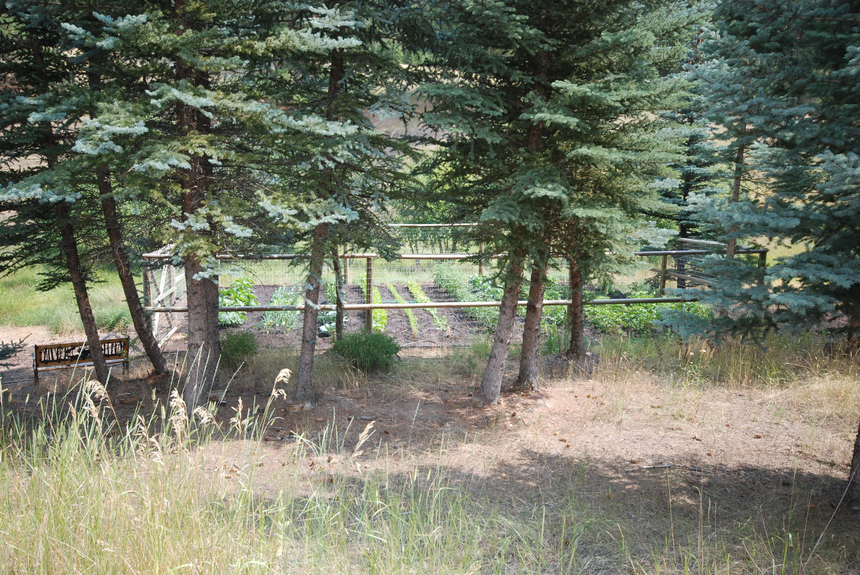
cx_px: 430
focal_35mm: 30
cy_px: 288
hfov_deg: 61.9
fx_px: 718
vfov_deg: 43.7
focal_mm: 20
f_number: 5.6
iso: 160
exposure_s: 1/125
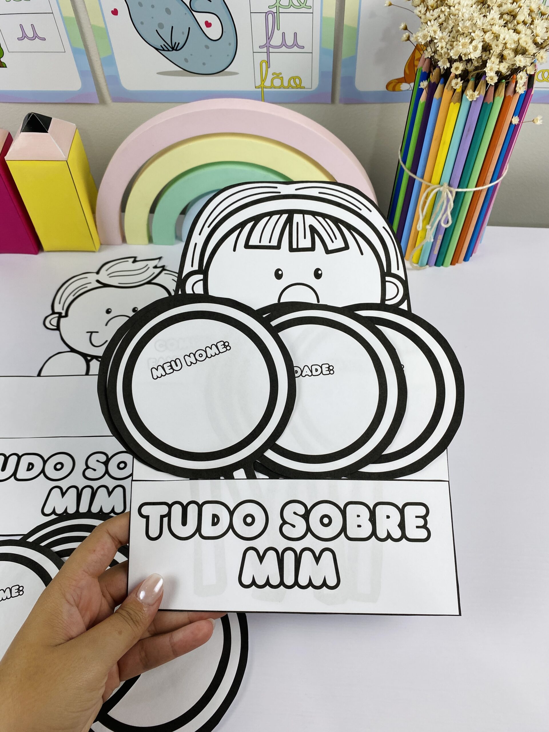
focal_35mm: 26
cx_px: 274
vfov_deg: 67.3
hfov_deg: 53.1
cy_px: 366
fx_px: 550
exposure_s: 1/197
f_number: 1.8
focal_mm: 4.25
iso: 32
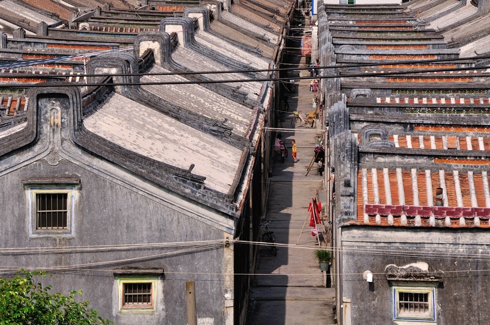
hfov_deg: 13.1
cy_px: 162
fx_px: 2141
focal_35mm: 158
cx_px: 245
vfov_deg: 8.7
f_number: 16
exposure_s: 1/320
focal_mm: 105
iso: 200
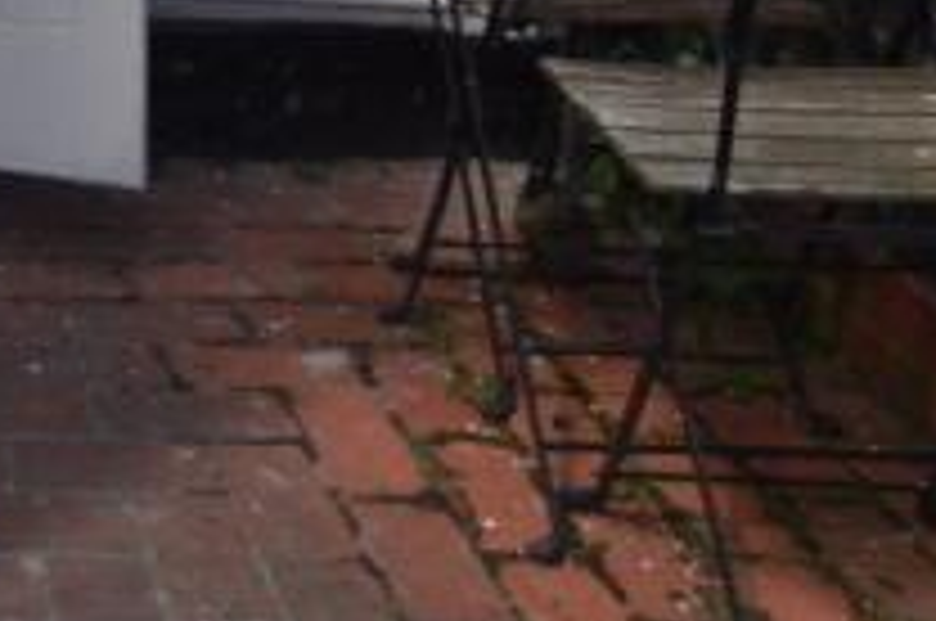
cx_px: -418
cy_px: -682
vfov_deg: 14.6
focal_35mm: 74
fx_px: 1921
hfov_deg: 22.9
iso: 100
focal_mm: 10
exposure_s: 1/160
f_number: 8
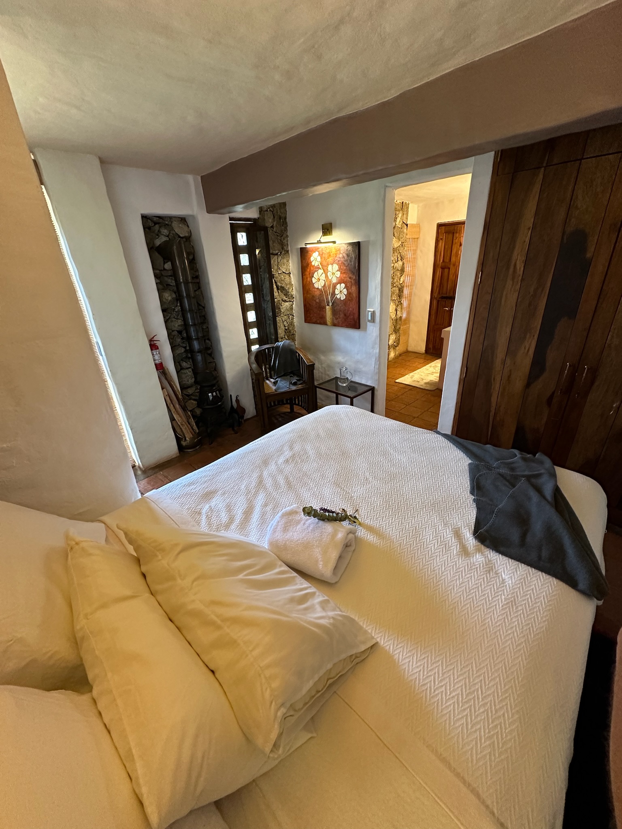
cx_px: 311
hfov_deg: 85.7
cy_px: 414
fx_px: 335
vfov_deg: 102.1
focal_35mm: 14
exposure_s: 1/60
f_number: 2.2
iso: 320
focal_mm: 2.22
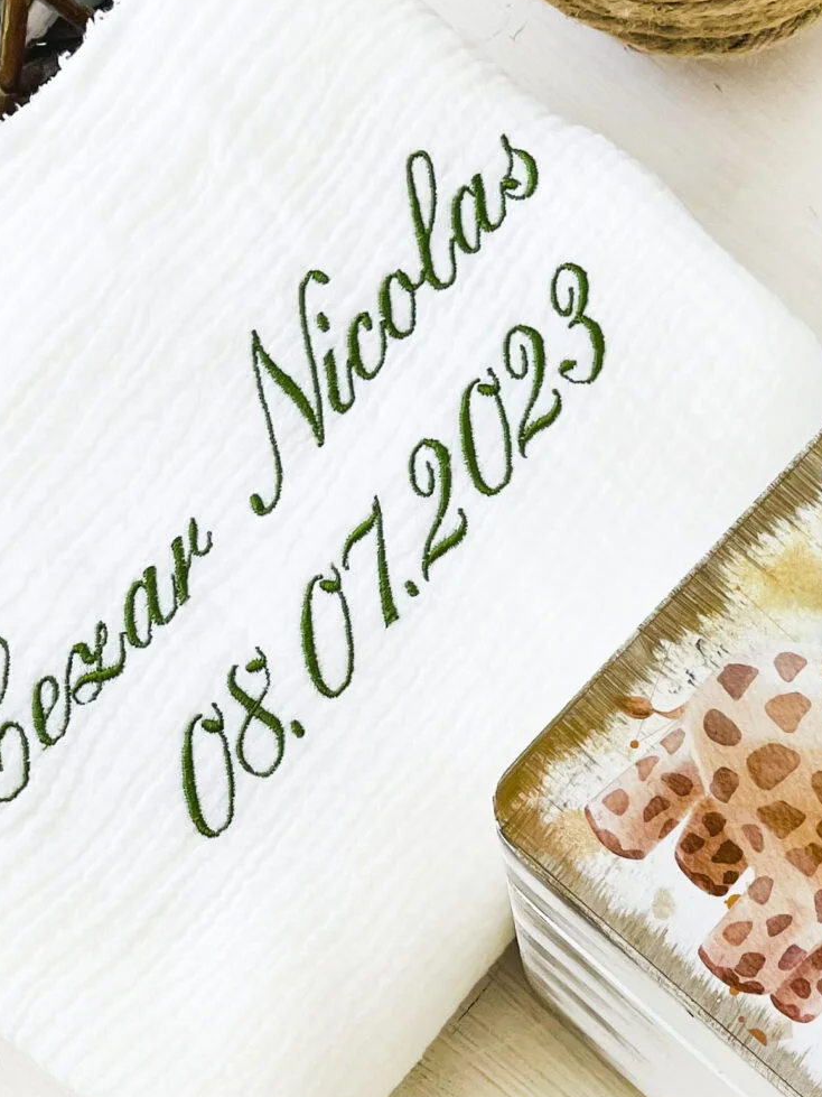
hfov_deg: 20.8
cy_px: 1303
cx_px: 838
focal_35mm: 68
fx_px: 2153
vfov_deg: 25.7
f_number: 1.6
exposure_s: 1/240
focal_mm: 4.2
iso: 32
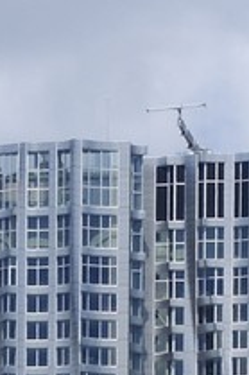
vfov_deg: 2.0
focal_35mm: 1034
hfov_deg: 1.3
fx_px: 10745
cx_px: 0
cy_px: 1364
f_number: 13
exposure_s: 1/250
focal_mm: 135
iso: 200
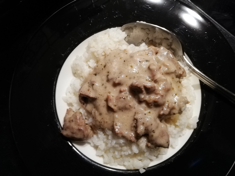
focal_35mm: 26
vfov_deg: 53.1
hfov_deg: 67.3
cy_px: 88
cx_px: 118
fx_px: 177
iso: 500
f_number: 2.2
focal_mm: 3.81
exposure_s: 1/20
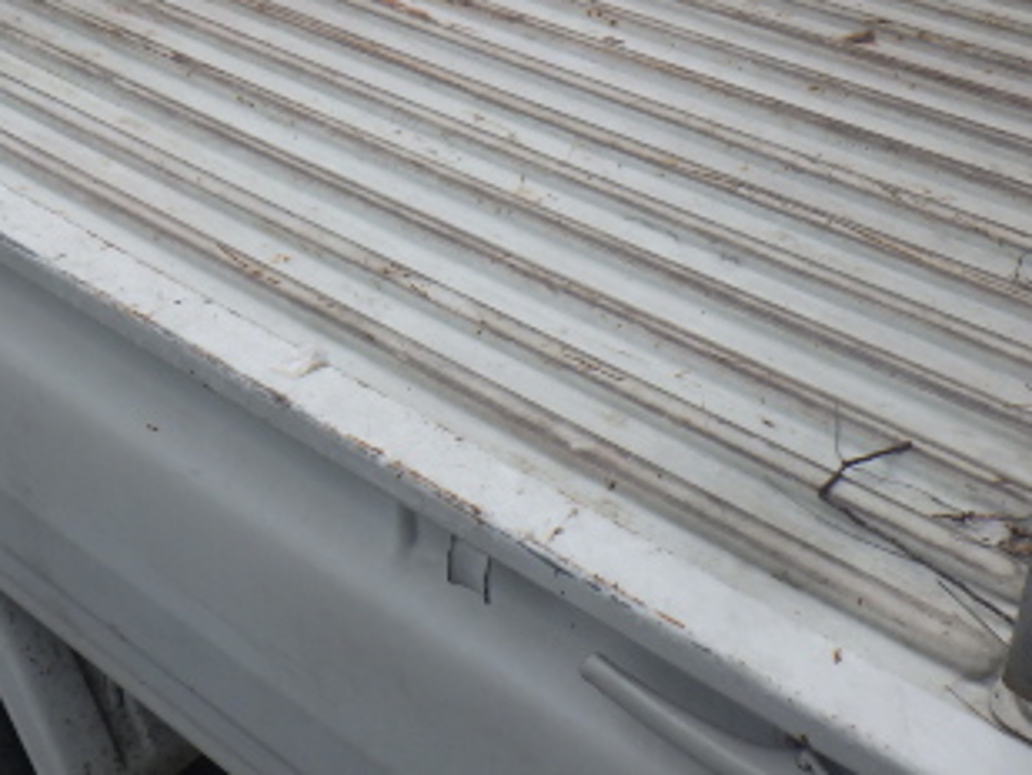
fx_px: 1730
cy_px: 57
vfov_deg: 24.4
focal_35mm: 58
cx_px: 364
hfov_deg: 33.0
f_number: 4.2
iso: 125
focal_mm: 5
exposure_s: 1/320
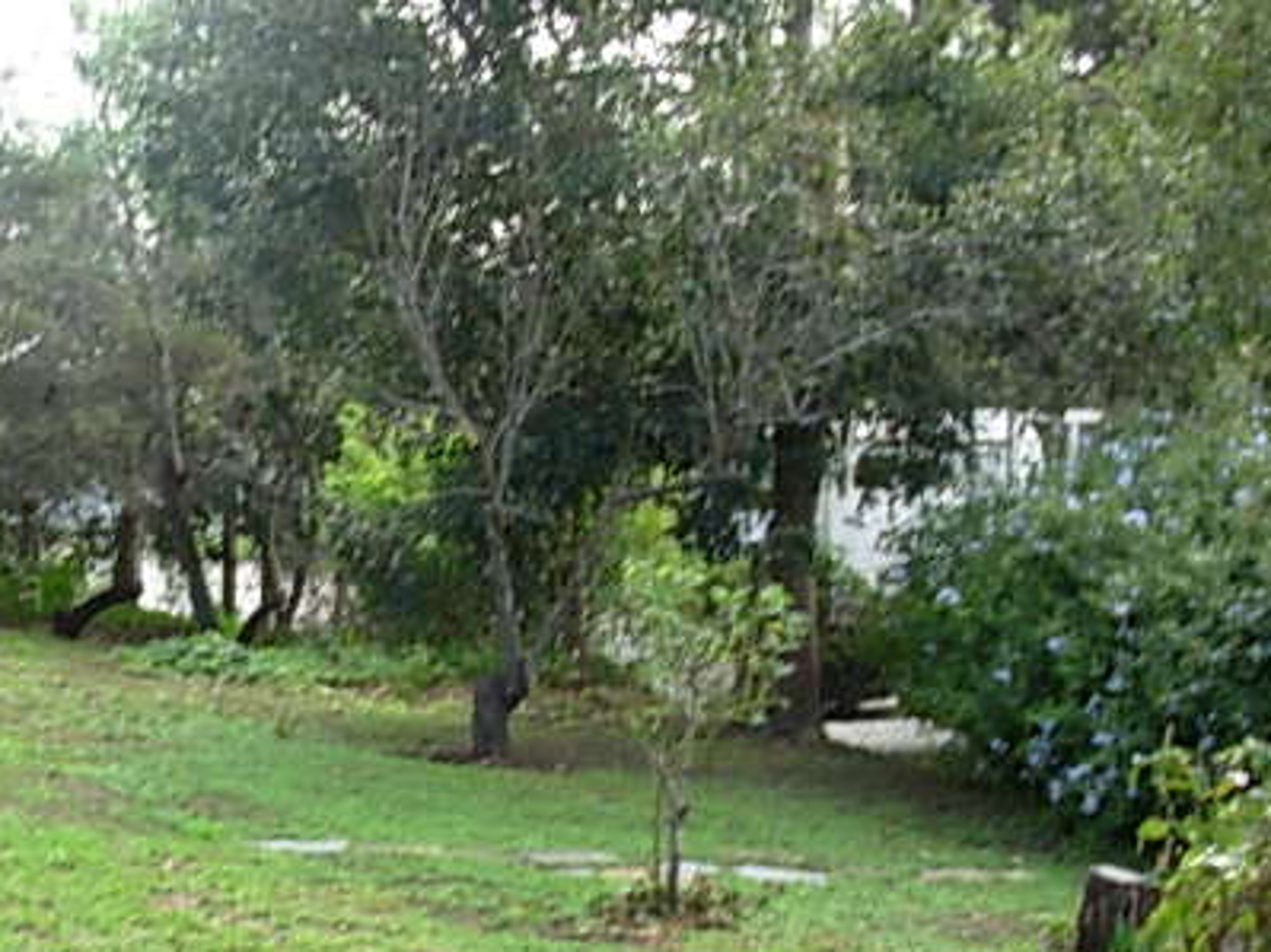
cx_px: 274
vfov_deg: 23.8
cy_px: 688
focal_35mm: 61
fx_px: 2239
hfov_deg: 31.0
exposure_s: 1/124
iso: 50
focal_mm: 6.3
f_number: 2.9
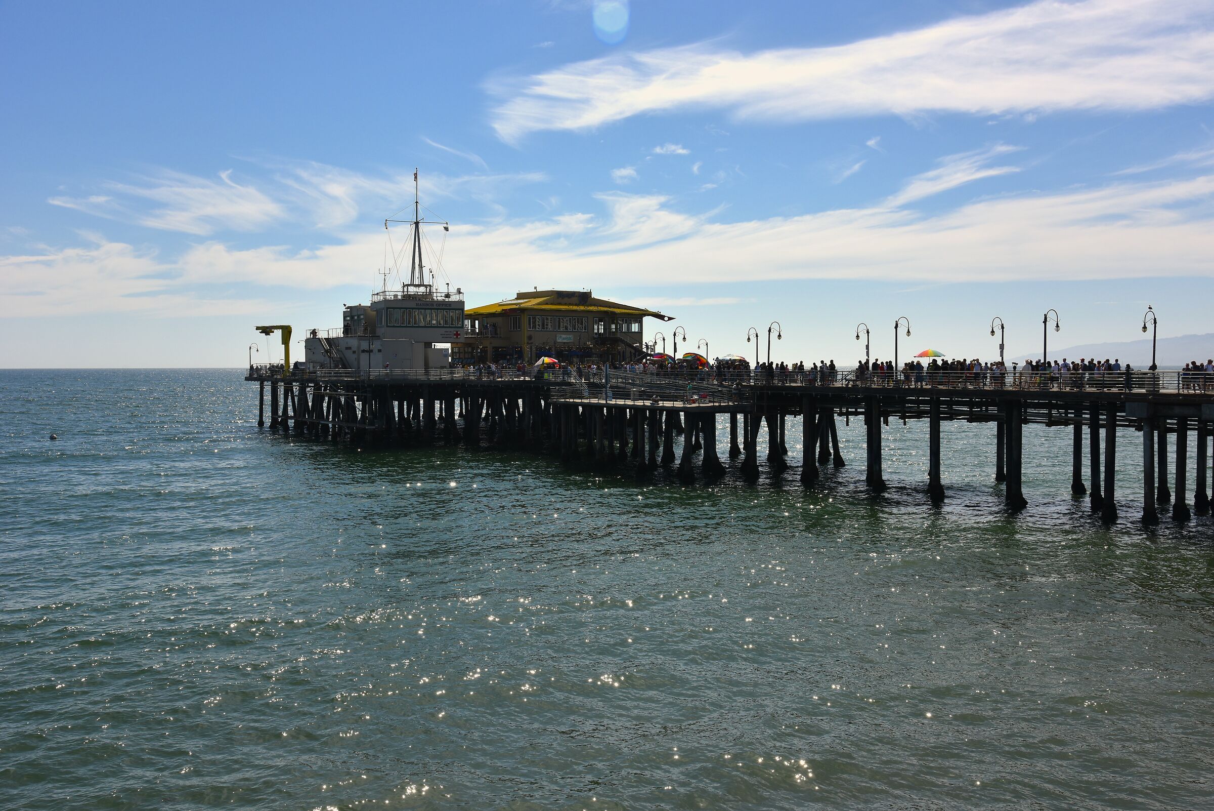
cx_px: 607
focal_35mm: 34
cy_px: 406
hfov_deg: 55.8
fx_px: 1147
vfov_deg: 38.9
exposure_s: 1/500
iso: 160
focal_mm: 34
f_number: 10
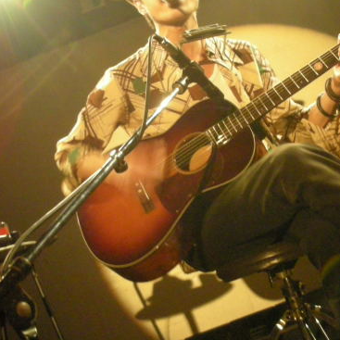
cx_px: 176
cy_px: 140
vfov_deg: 31.6
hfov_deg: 31.6
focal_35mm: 54
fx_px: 600
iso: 531
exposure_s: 1/8.1
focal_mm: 5.8
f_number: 2.8
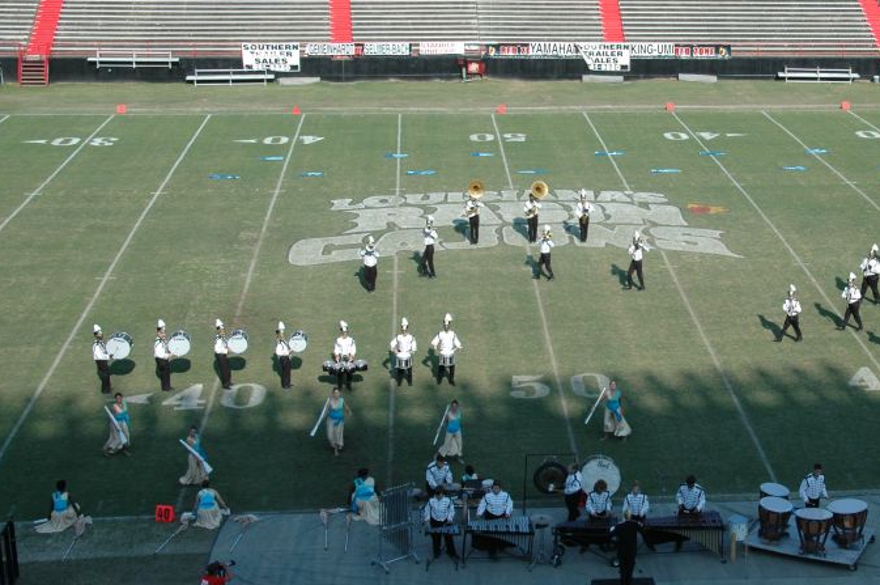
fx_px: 1728
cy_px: 255
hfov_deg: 28.2
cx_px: 637
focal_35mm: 71
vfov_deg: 19.2
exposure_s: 1/320
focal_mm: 31
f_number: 9
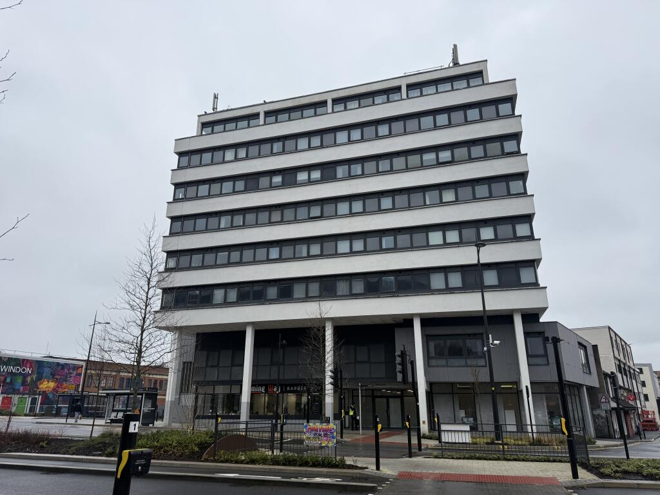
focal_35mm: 24
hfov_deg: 71.6
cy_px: 248
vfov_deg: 56.8
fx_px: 458
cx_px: 330
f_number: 1.78
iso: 80
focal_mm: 6.76
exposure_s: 1/2169
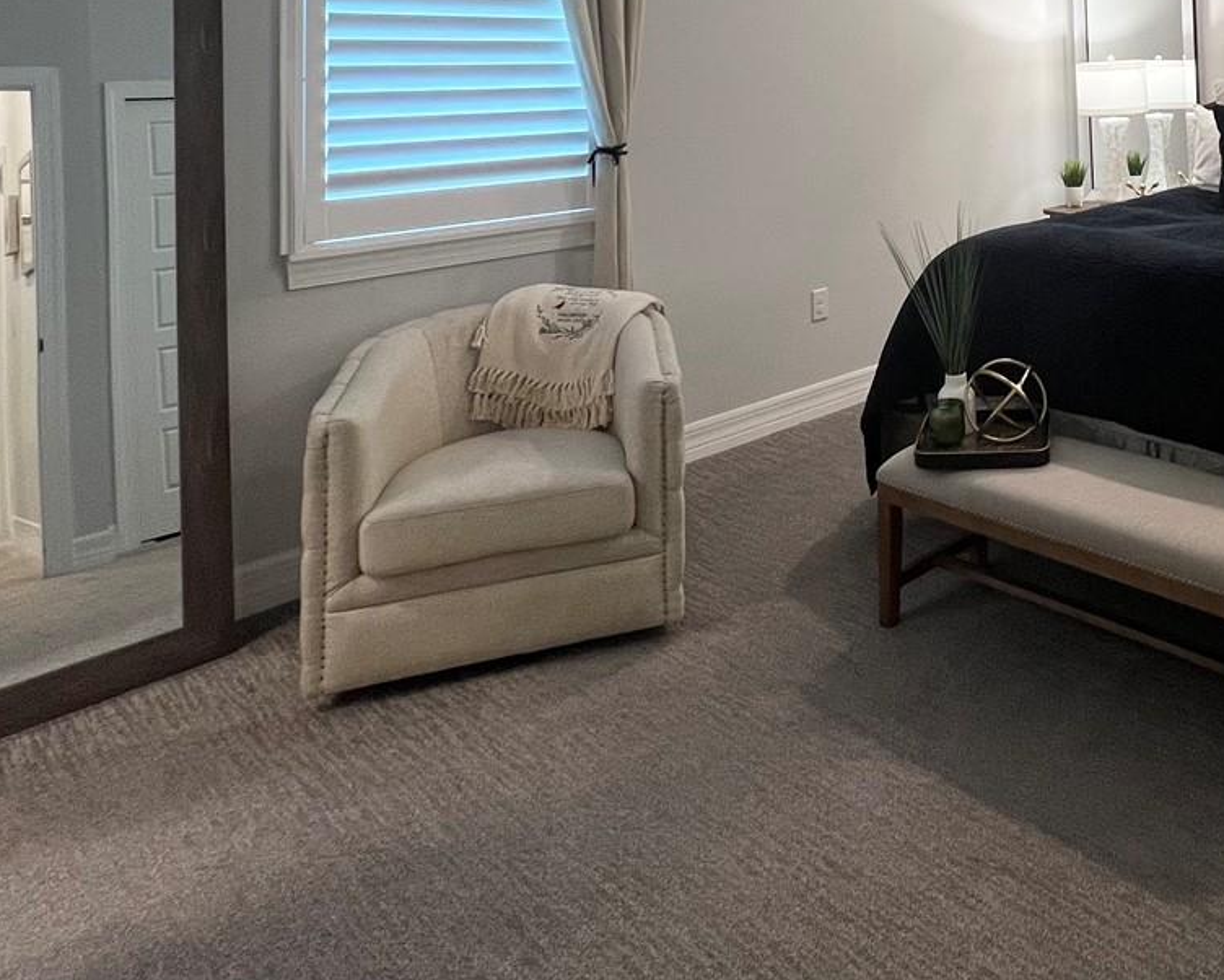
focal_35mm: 27
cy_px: 18
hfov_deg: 58.2
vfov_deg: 45.6
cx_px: 1011
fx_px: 978
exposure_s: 1/60
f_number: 1.8
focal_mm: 1.57
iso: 160
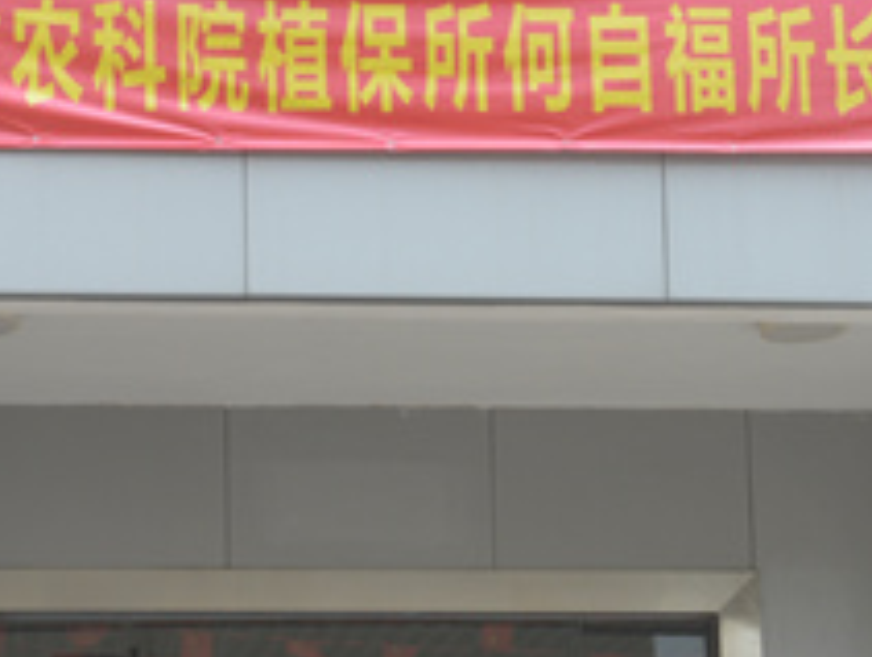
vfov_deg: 14.2
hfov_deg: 19.1
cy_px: 707
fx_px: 2583
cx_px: 314
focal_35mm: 102
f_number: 8
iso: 200
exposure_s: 1/250
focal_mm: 25
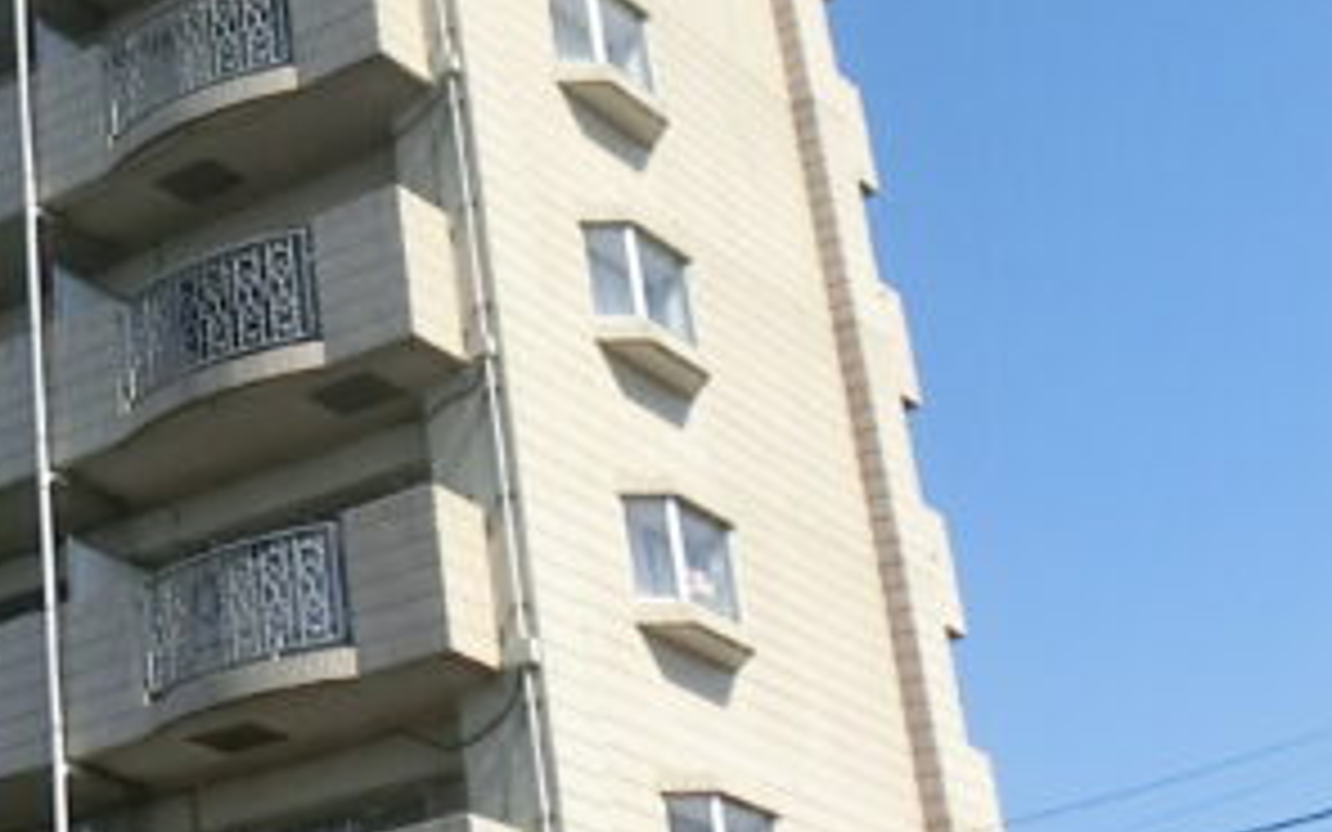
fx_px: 2759
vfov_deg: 17.1
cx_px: -248
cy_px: 274
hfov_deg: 24.7
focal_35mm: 76
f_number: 8
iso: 125
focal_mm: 4.4
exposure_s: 1/400
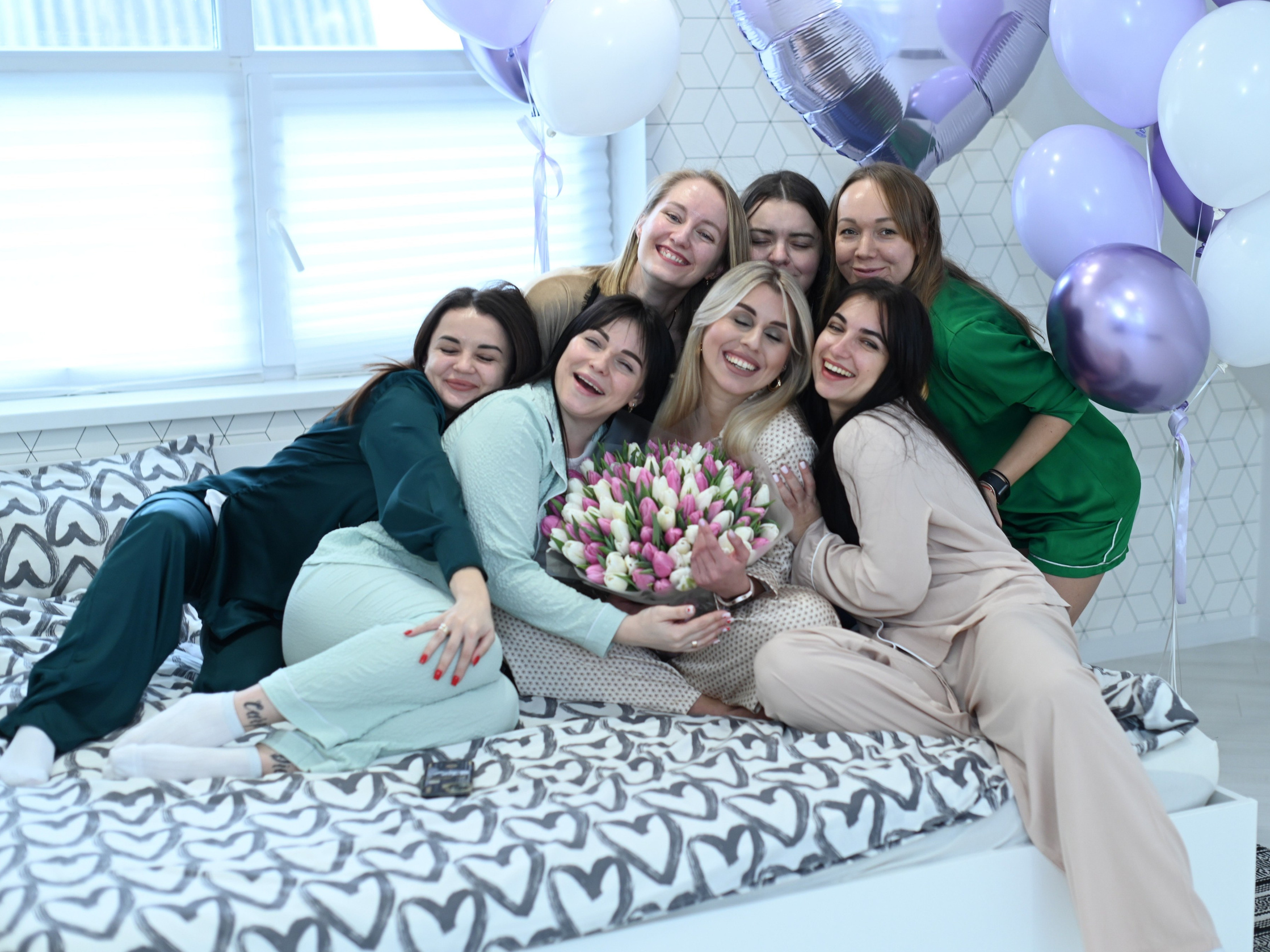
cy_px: 476
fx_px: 2018
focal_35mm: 55
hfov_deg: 34.9
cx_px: 714
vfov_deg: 26.6
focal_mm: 50
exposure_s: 1/160
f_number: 2.5
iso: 640
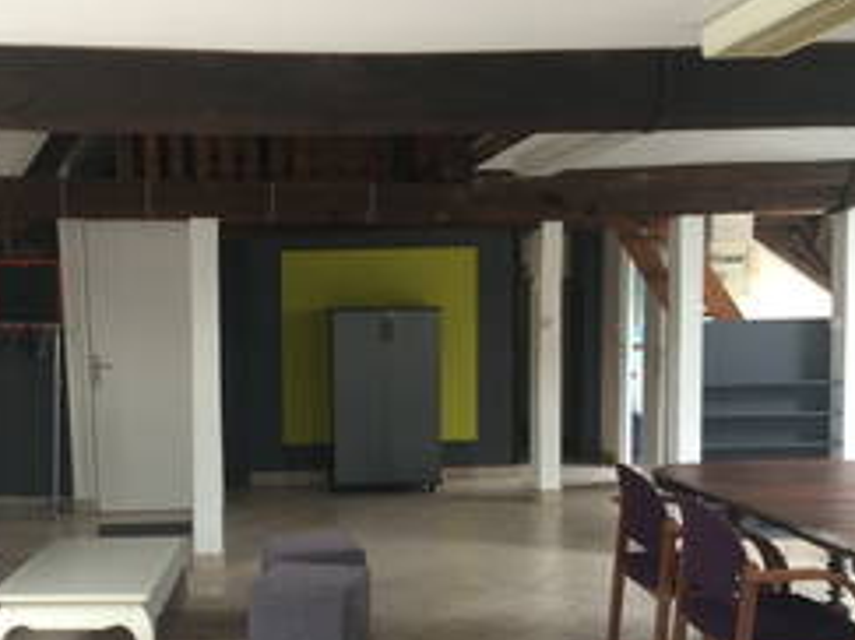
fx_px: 1062
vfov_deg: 33.4
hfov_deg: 43.1
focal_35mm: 43
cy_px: 404
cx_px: 267
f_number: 2.2
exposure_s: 1/33
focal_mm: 4.15
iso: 100
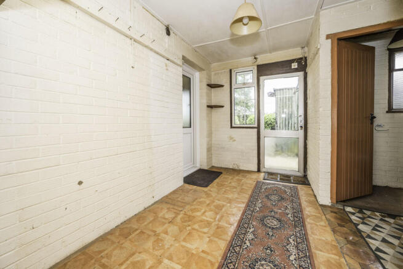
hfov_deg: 104.2
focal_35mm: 14
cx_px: 202
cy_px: 134
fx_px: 157
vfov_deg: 81.2
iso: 320
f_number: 7.1
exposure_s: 1/125
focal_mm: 14
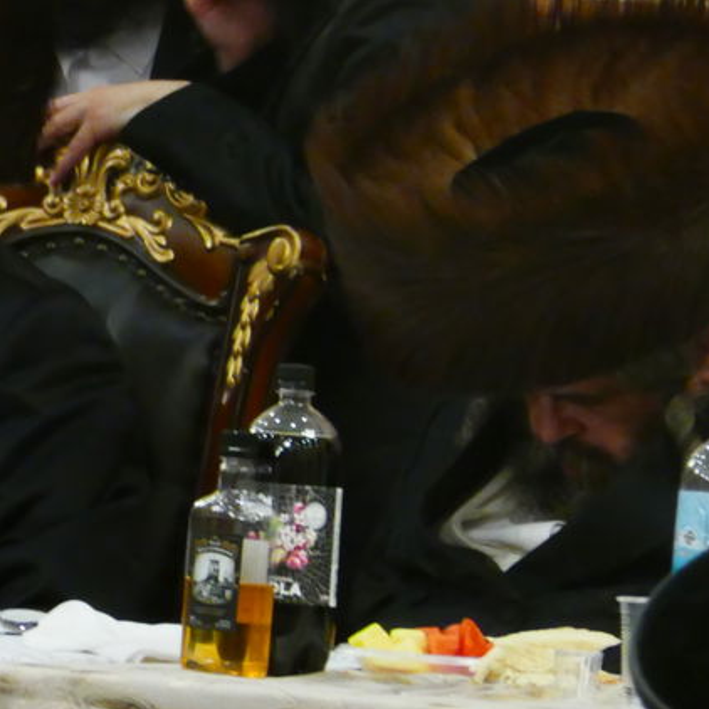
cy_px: 70
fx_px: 16337
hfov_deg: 2.5
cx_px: -385
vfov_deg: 2.5
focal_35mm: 705
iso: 1600
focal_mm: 91
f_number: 8
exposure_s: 1/20
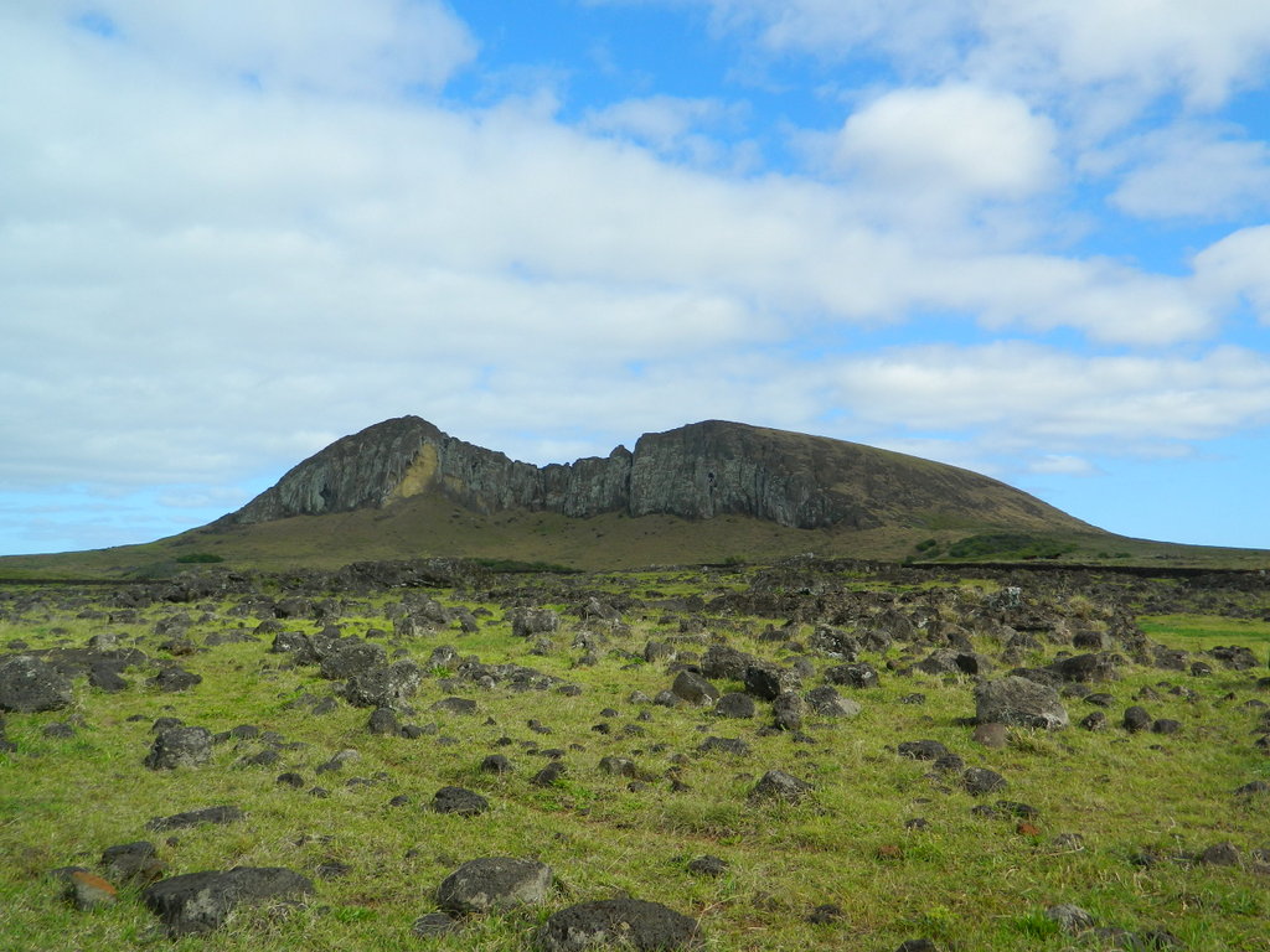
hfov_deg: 58.4
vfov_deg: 45.4
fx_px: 1137
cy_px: 476
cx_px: 635
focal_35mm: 31
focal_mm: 5.6
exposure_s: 1/800
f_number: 3.2
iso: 80
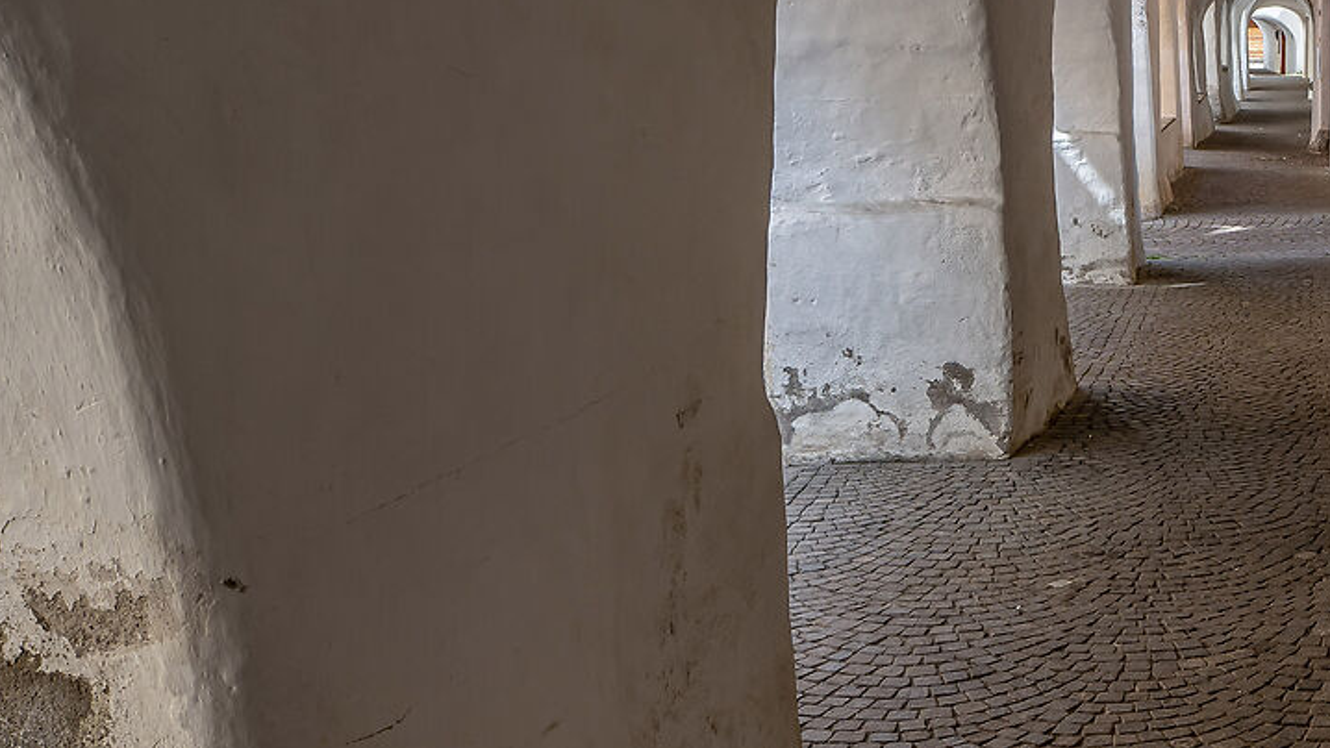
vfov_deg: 24.0
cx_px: 1354
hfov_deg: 37.3
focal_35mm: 49
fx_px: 1728
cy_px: 124
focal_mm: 14
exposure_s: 1/50
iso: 100
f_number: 8
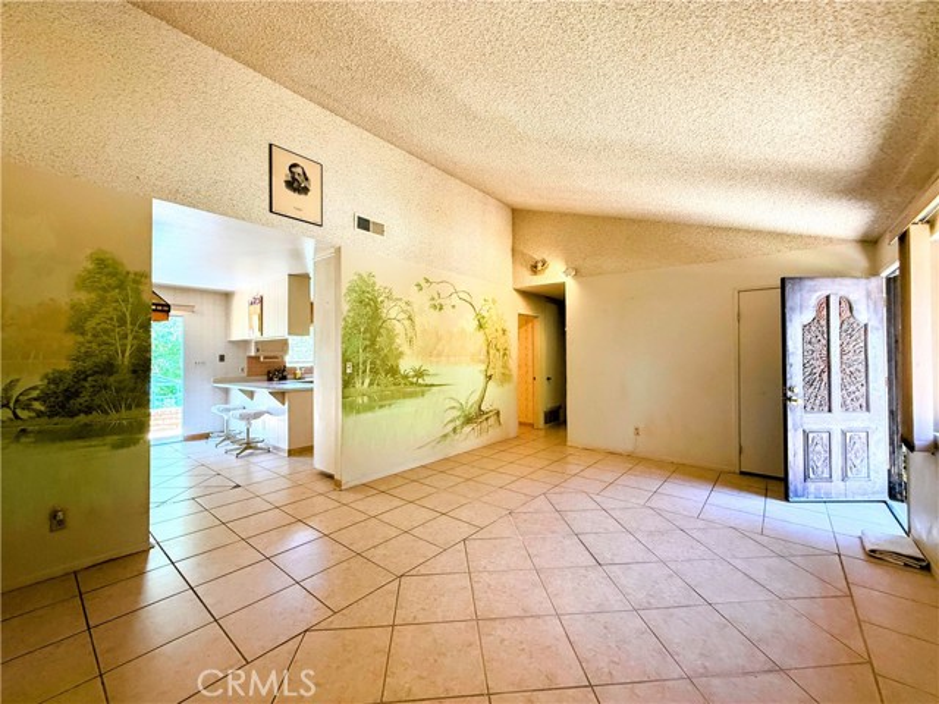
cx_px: 470
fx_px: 380
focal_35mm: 14
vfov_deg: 85.7
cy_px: 352
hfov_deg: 102.1
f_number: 2.2
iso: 400
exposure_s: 1/120
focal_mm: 2.22
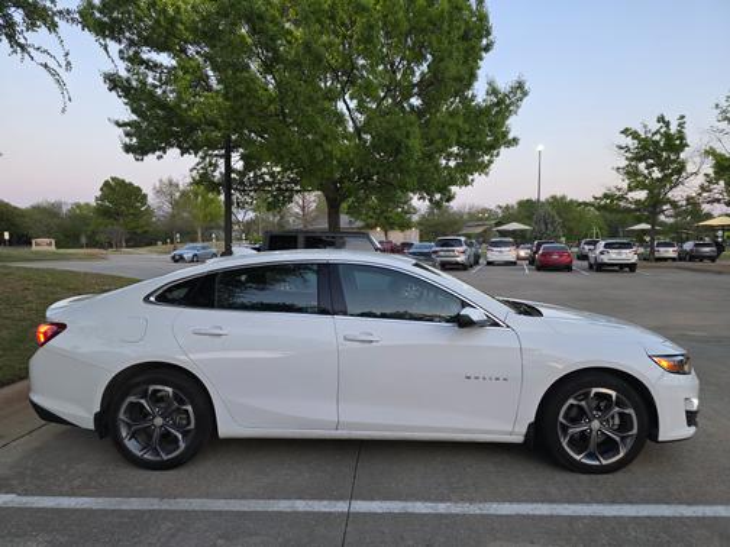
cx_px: 365
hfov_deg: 73.9
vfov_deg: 58.9
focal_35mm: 23
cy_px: 274
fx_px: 485
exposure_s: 1/180
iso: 160
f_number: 1.7
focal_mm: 6.3
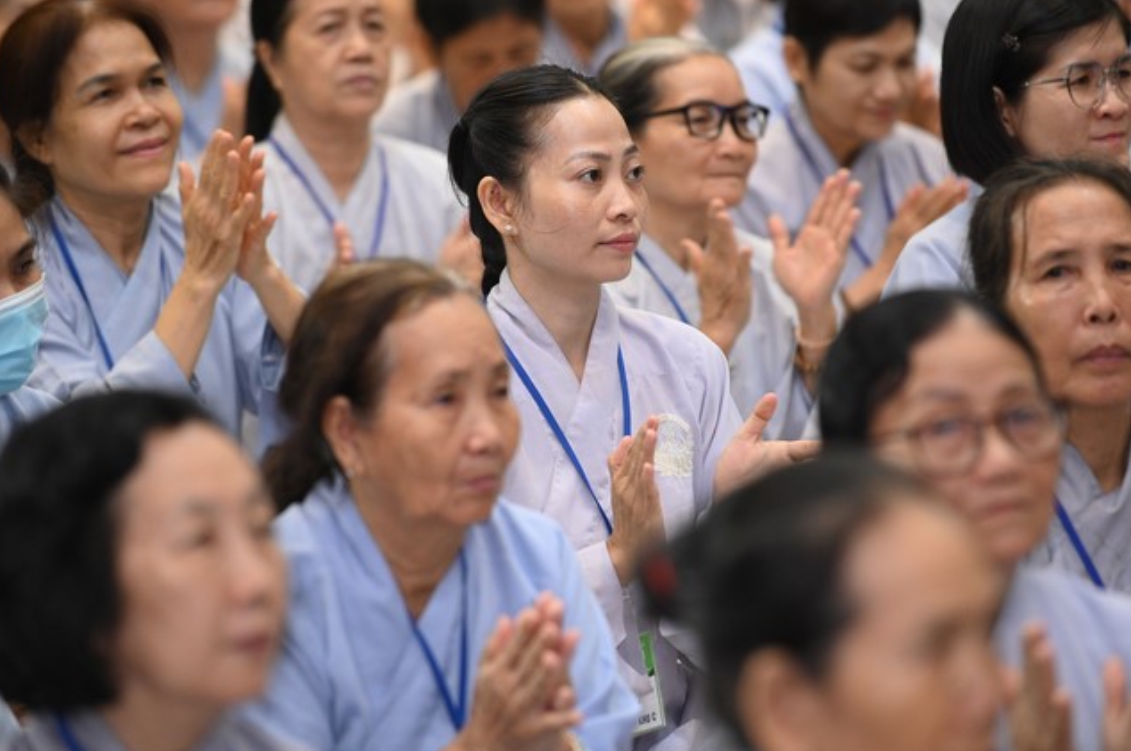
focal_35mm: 205
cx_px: 571
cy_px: 376
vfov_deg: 6.7
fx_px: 6432
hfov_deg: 10.0
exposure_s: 1/160
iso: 2500
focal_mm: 200
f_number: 3.5
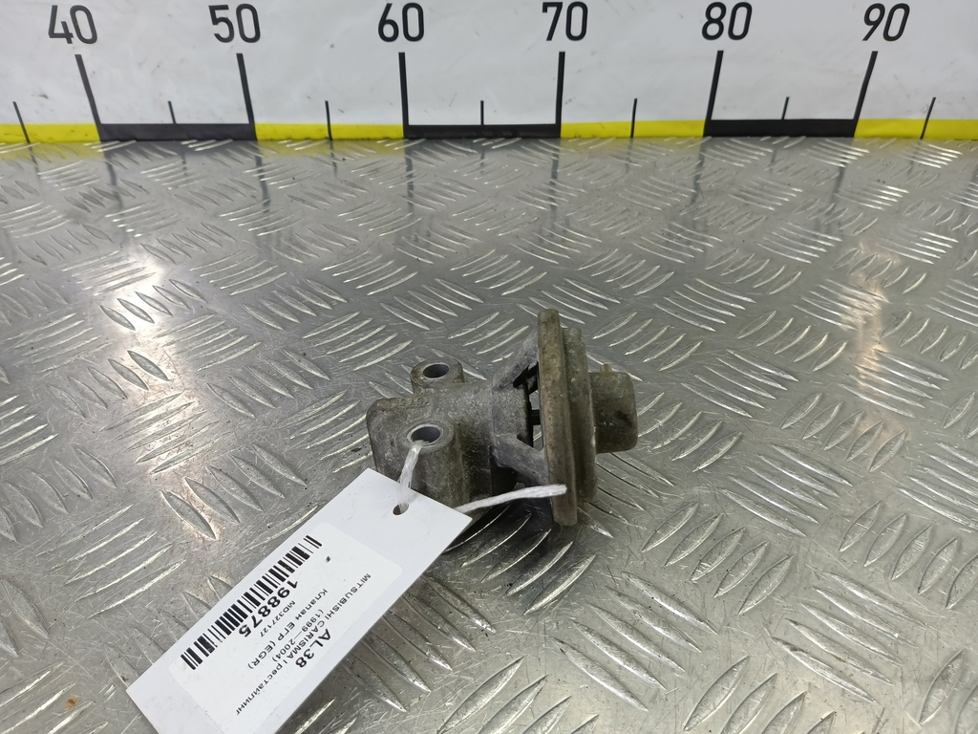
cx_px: 489
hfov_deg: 73.9
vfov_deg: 58.9
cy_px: 367
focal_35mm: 23
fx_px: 650
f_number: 1.6
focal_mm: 4.11
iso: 114
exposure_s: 1/50
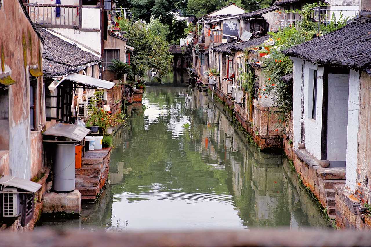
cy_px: 124
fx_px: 876
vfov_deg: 16.1
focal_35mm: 85
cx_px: 186
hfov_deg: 23.9
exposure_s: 1/125
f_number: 4
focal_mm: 85
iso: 250
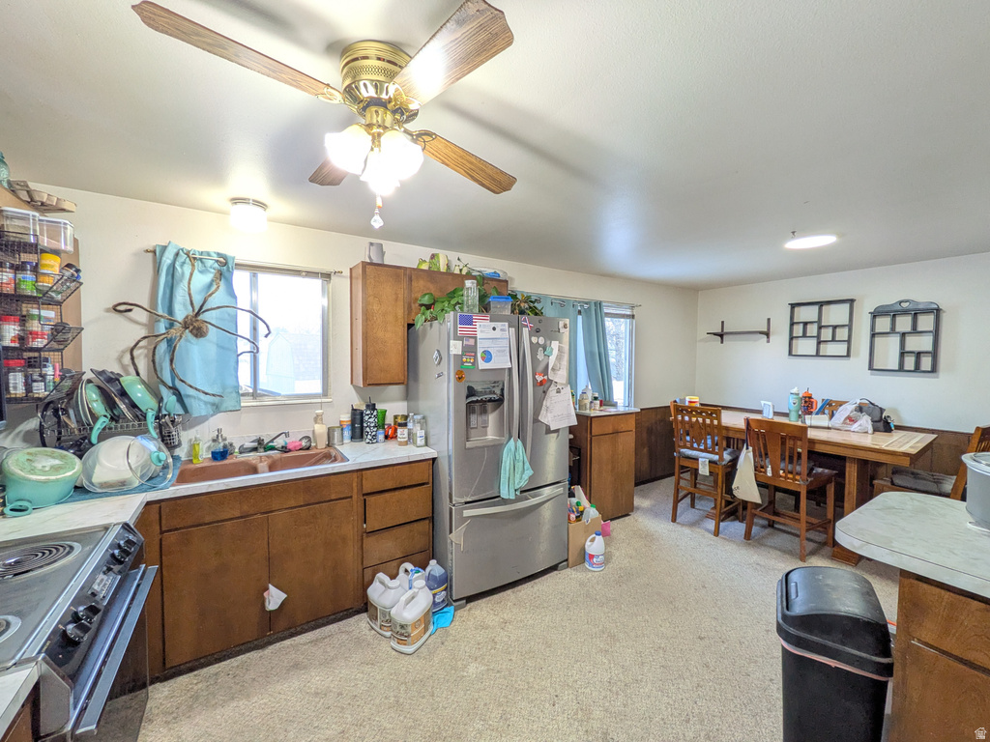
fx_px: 400
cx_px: 495
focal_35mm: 14
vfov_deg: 85.7
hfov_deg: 102.1
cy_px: 371
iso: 77
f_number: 2.2
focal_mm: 1.83
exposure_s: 1/40
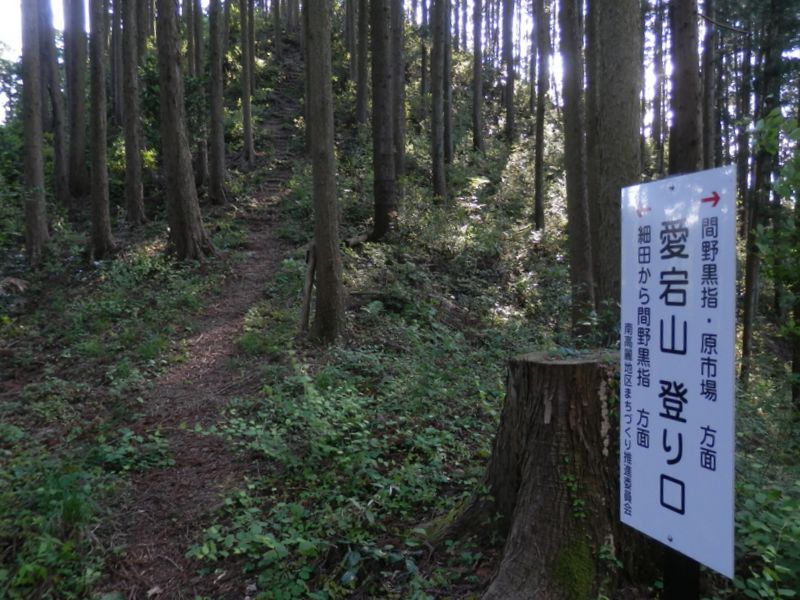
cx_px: 400
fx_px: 578
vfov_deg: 54.9
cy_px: 300
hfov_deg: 69.4
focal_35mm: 25
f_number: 3
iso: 100
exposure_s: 1/30
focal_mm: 4.5
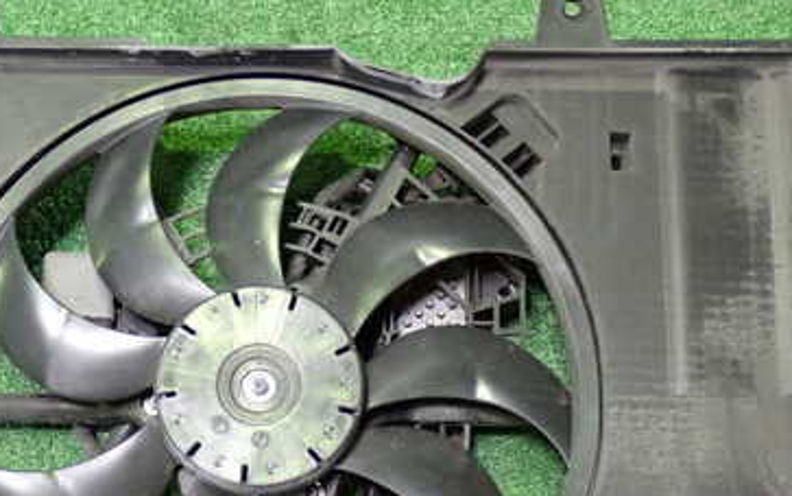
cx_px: 260
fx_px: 1662
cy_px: 400
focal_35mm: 77
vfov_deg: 16.8
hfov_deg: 26.6
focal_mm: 7.84
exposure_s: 1/40
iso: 800
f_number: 2.9
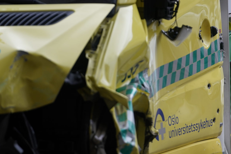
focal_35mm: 454
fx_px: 2913
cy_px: 102
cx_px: 179
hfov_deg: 4.5
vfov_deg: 3.0
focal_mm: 280
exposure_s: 1/1600
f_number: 4
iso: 1000
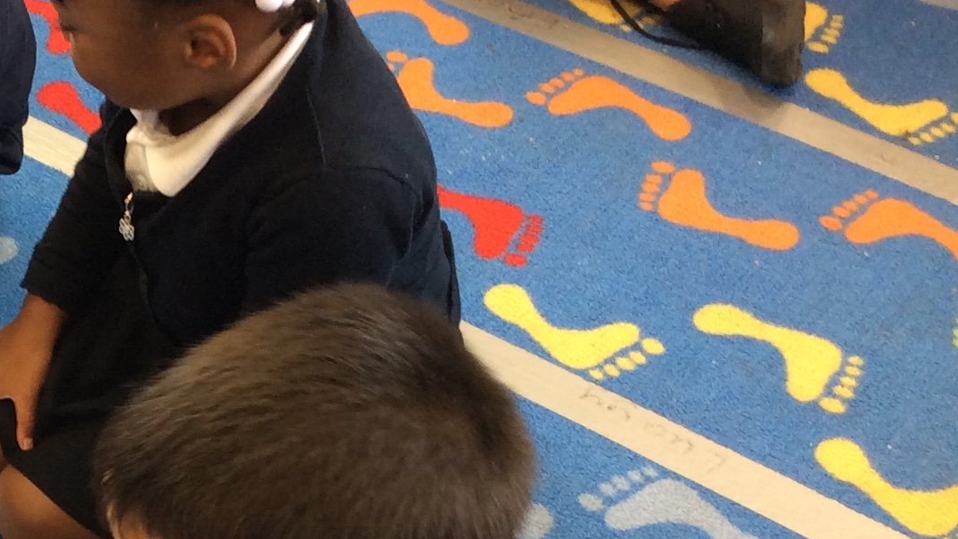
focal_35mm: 85
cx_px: -110
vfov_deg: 14.1
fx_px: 2159
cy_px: 486
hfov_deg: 23.4
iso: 40
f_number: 2.4
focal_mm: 3.3
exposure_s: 1/25
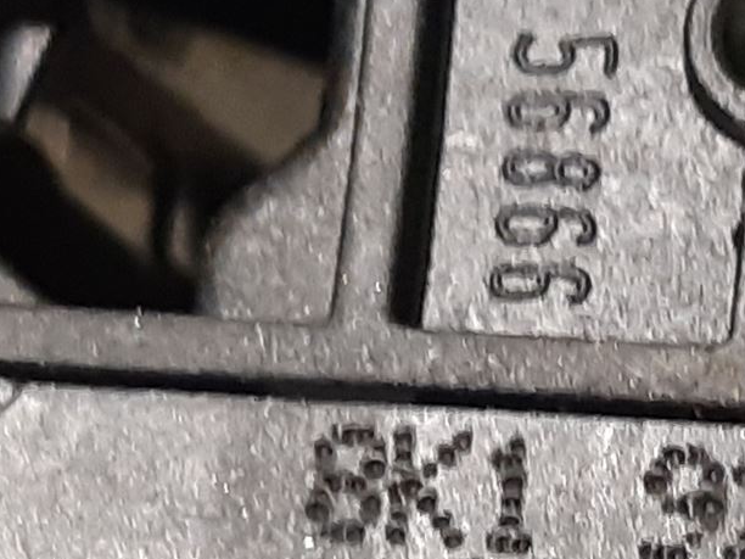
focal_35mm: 87
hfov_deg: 21.4
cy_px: 636
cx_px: 810
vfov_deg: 16.4
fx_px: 1872
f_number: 1.7
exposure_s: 1/25
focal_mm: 3.93
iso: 200
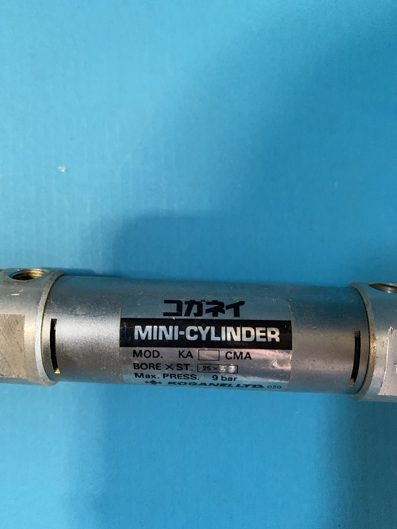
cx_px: 198
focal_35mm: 26
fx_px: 398
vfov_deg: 67.3
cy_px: 264
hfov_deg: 53.1
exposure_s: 1/34
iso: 400
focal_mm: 4.25
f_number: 1.8
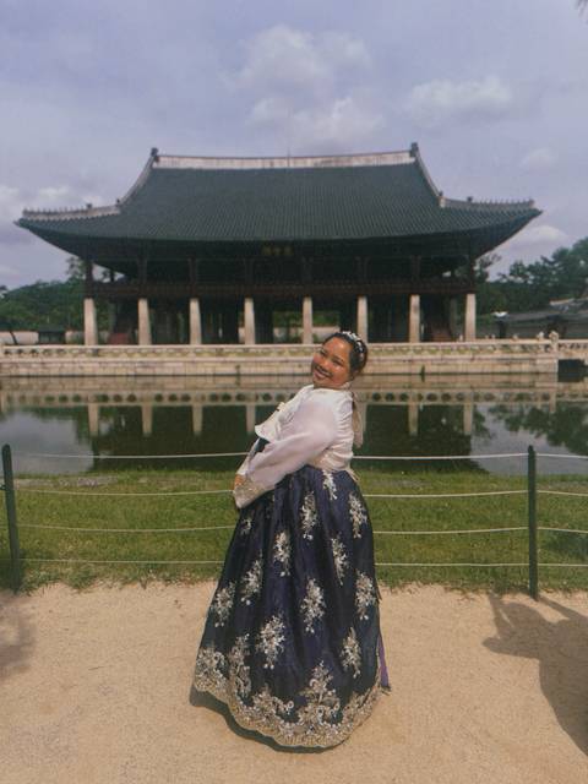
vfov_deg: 71.6
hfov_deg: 56.8
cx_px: 294
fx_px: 544
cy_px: 392
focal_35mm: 24
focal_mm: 6.76
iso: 80
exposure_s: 1/7092
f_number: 1.78
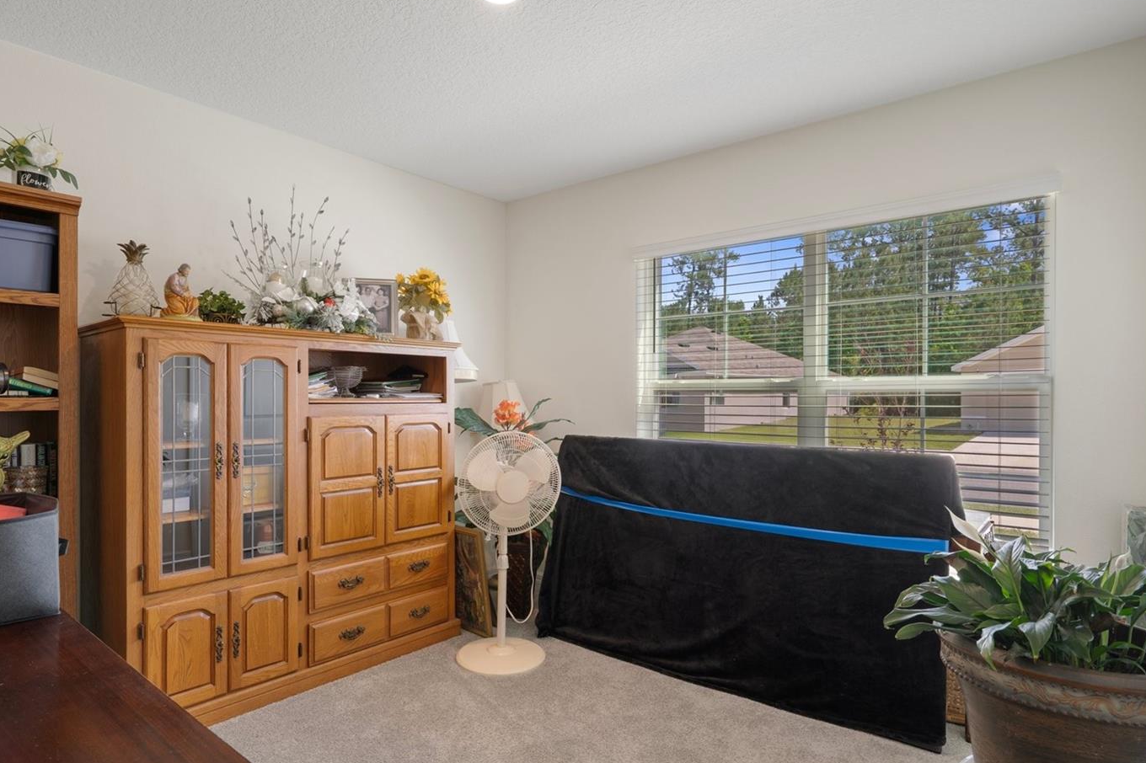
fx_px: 636
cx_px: 551
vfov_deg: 61.8
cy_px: 409
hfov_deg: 84.0
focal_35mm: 20
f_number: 8
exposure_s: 1
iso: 320
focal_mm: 17
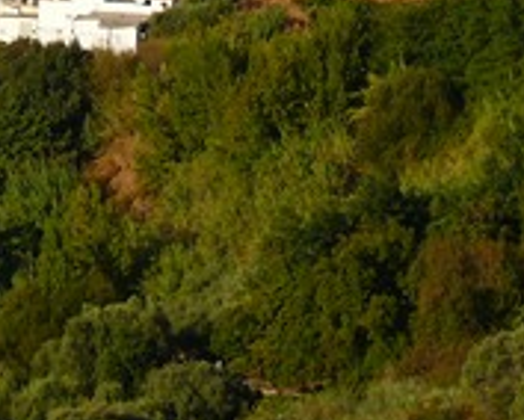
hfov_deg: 5.1
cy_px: -243
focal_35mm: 372
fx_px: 5775
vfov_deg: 4.1
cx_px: -320
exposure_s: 1/250
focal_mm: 19.1
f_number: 5
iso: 100
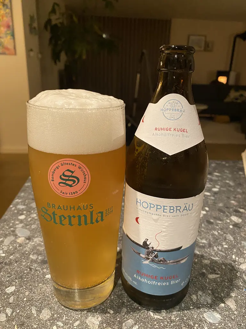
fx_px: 246
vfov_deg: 67.3
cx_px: 123
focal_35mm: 26
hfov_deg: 53.1
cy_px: 164
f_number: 1.8
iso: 400
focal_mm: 4.25
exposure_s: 1/50
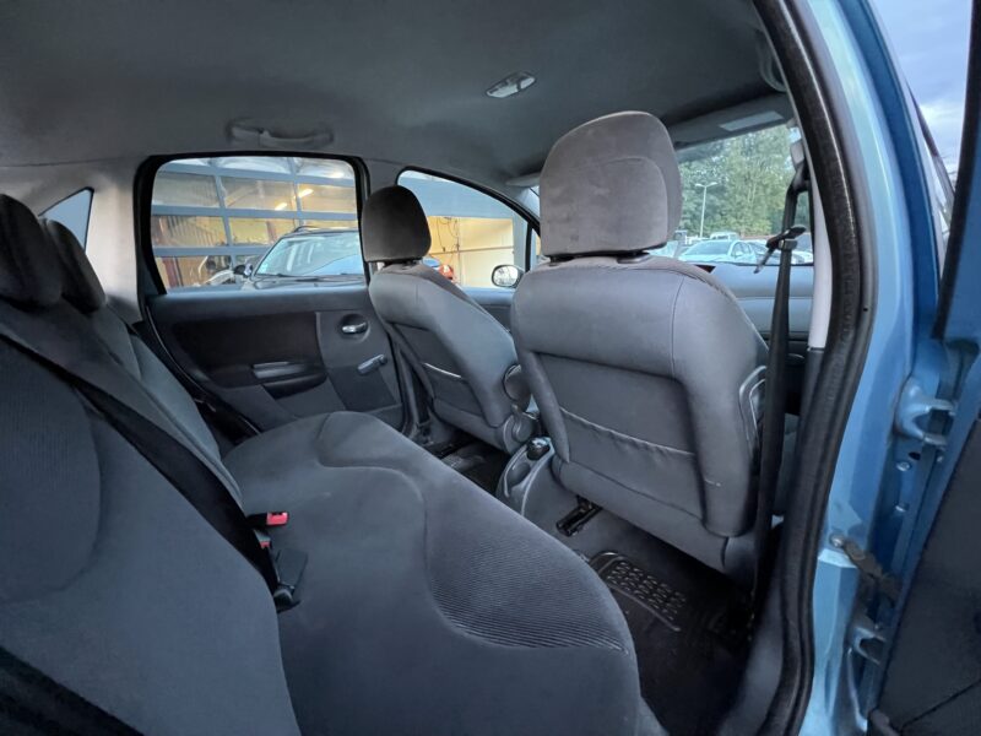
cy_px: 368
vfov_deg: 89.9
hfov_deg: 106.2
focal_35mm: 13
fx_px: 368
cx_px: 490
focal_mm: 1.57
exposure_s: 1/47
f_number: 1.8
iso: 1000
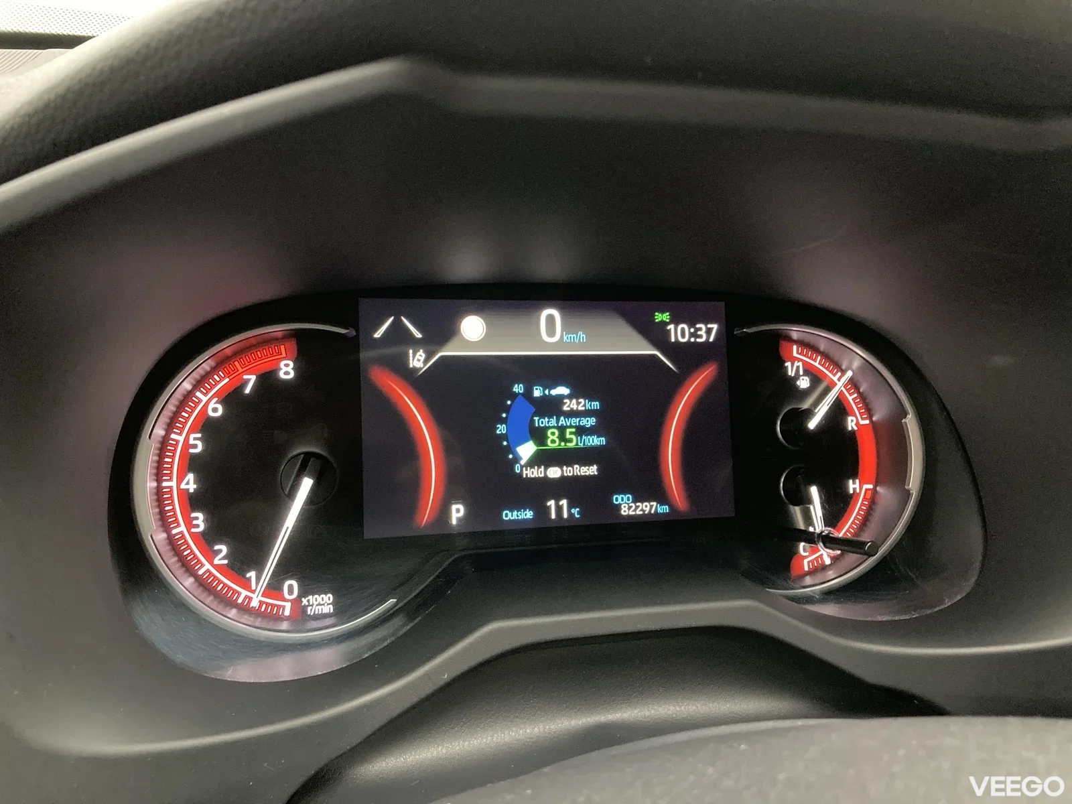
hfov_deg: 63.4
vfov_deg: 49.7
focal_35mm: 28
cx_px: 536
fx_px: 867
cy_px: 402
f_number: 1.8
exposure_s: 1/24
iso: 640
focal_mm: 3.99
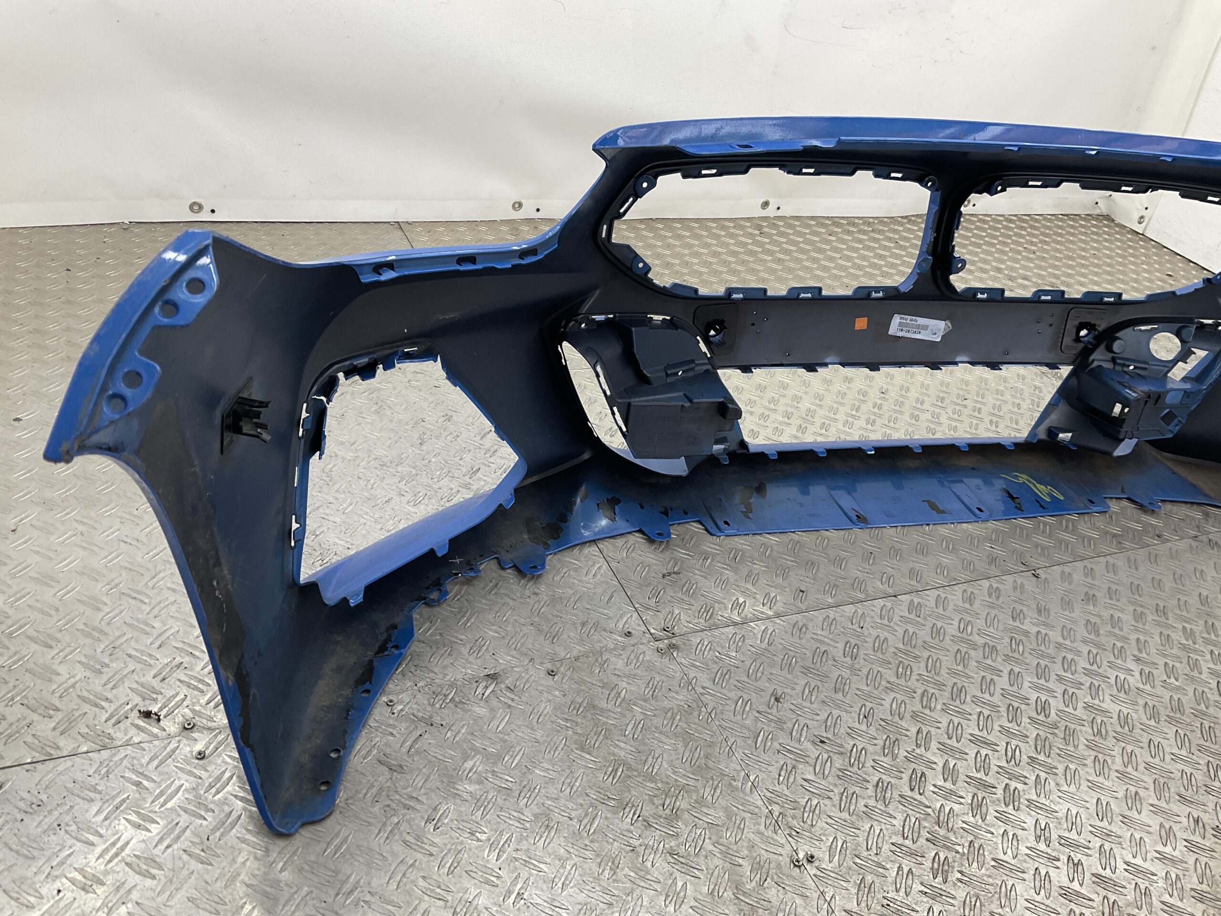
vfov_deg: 48.2
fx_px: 1023
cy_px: 458
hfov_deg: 61.7
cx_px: 610
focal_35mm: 29
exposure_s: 1/100
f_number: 1.8
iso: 32
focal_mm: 3
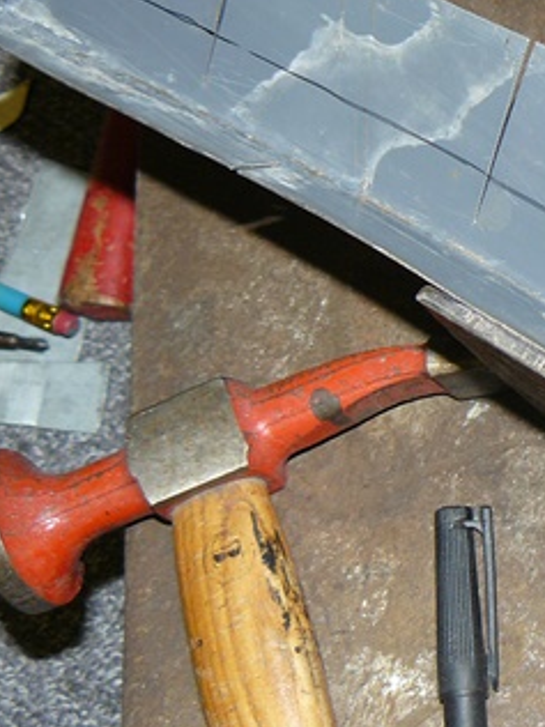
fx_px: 1763
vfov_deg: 23.1
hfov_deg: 16.9
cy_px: 188
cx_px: 640
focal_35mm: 84
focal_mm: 6
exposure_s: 1/25
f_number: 2.8
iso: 100
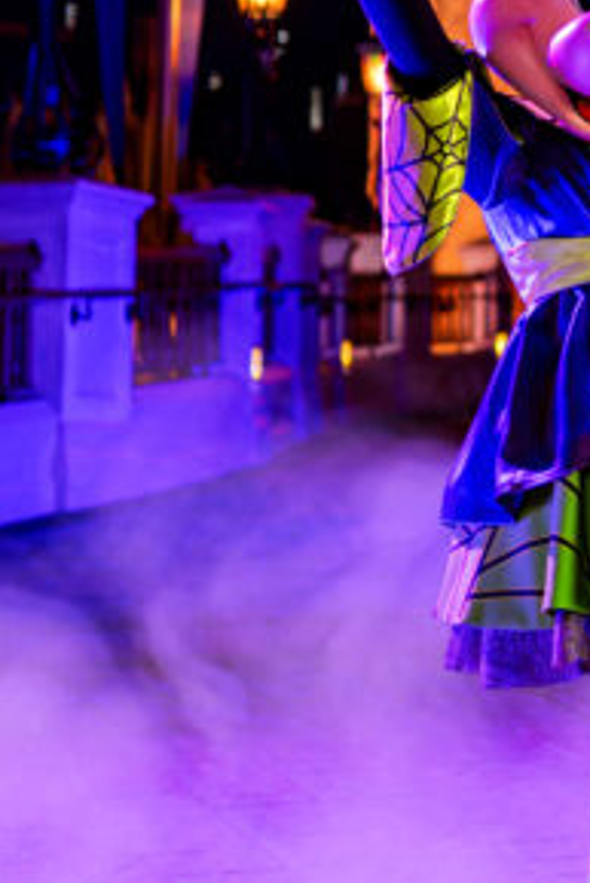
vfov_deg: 16.2
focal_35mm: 124
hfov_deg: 10.5
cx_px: 1016
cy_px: 18
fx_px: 3044
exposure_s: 1/200
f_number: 2
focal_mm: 35
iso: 3200
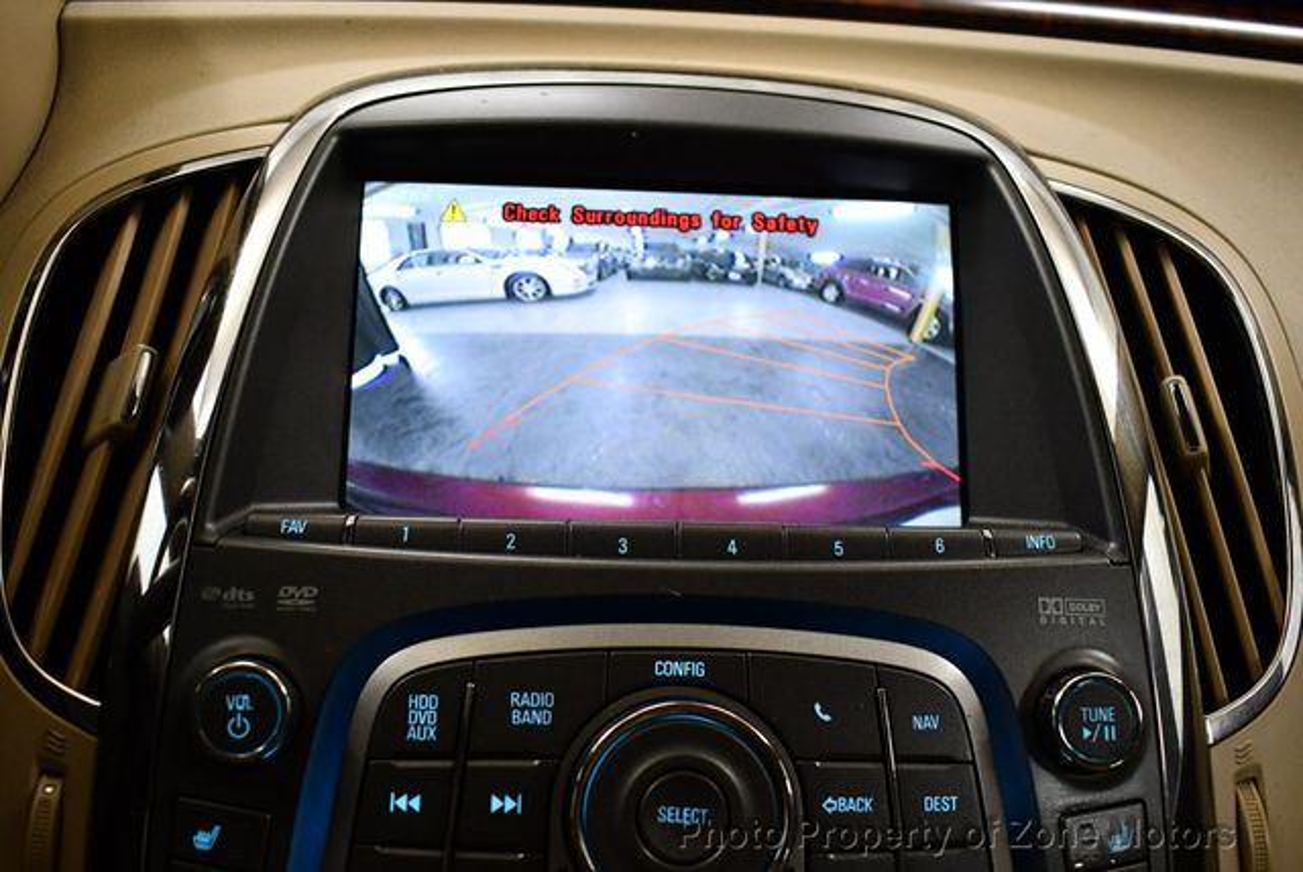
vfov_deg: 36.9
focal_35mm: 36
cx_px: 652
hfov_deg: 53.1
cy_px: 436
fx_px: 1304
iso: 1250
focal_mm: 18
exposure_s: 1/125
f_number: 3.5
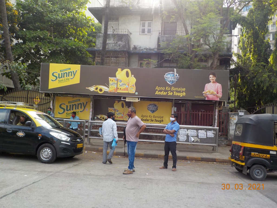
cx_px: 138
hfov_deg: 60.0
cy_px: 104
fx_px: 240
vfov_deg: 46.8
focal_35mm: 30
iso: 125
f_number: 3.3
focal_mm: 4.1
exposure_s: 1/250
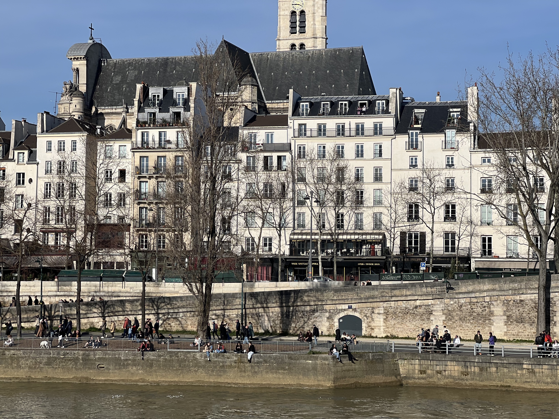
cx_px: 280
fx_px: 1243
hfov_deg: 25.3
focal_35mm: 77
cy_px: 210
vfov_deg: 19.1
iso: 32
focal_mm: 9
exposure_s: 1/1340
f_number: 2.8
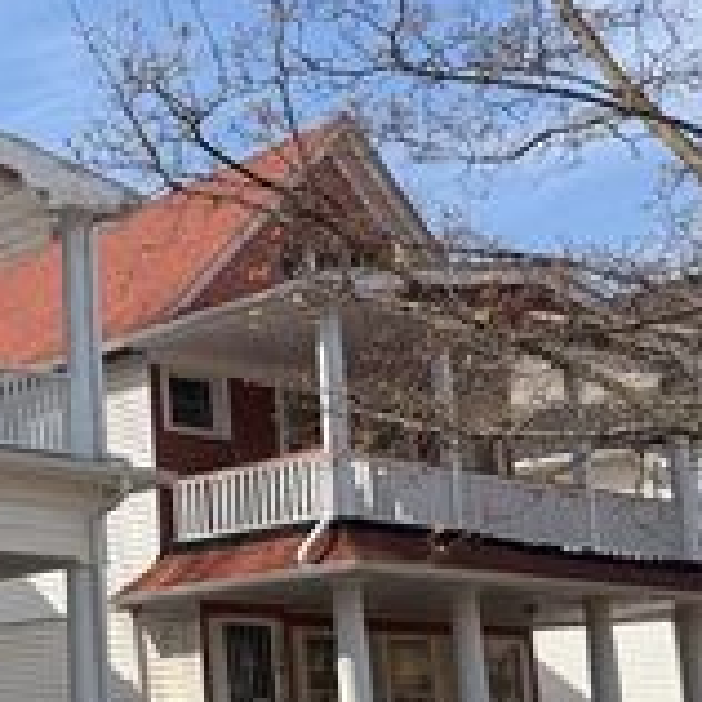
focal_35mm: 67
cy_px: 500
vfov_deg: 25.5
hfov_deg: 21.9
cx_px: -311
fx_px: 1537
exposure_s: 1/4975
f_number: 1.78
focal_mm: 6.76
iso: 80
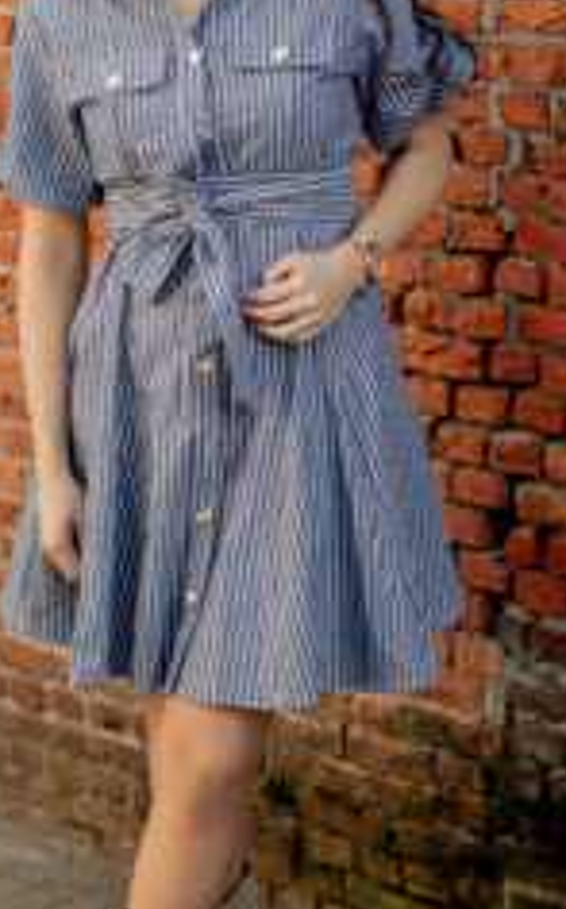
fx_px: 2598
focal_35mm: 105
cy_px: 333
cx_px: 266
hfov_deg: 12.4
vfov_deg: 19.8
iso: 160
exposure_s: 1/800
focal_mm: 50
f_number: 2.5
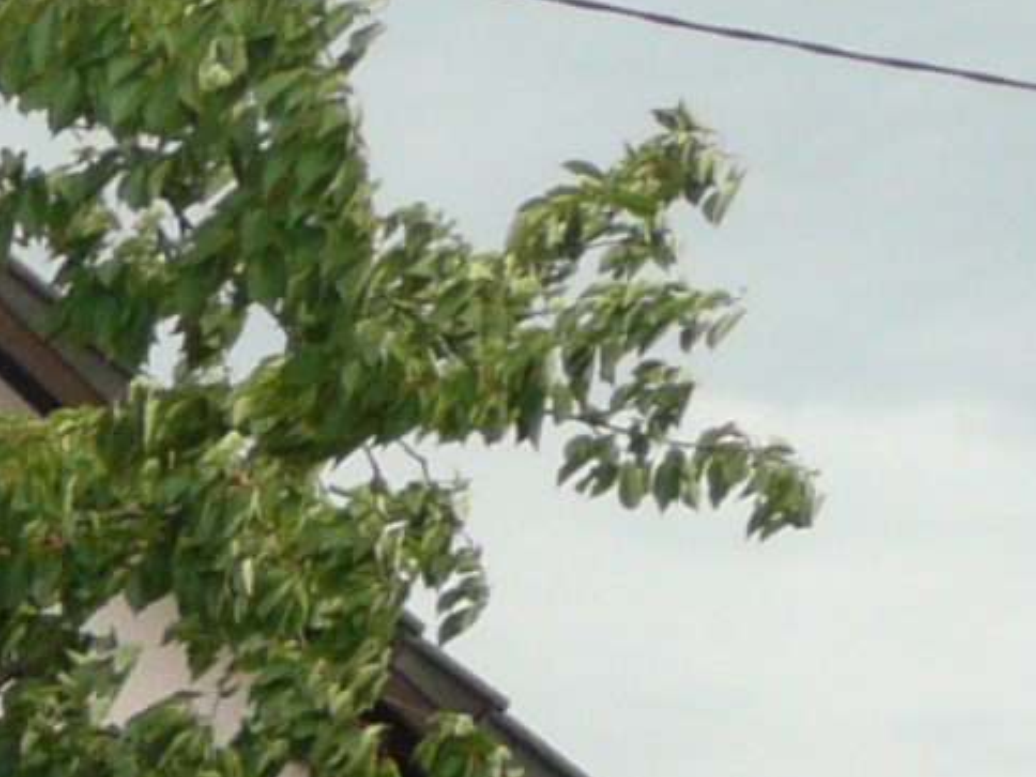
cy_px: 1256
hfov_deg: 7.1
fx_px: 7602
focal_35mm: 254
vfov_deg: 5.8
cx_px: -1890
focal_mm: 6.5
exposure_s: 1/250
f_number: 3.9
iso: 100
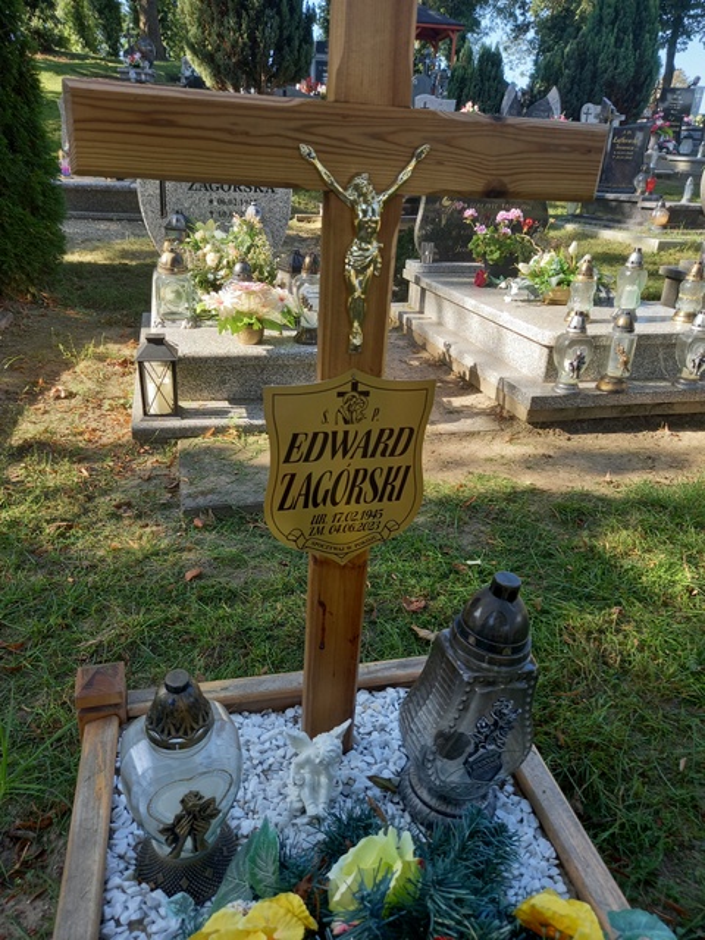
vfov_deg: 69.4
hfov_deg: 54.9
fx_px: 679
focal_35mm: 25
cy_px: 470
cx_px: 352
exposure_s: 1/100
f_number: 2
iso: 32
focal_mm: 4.6
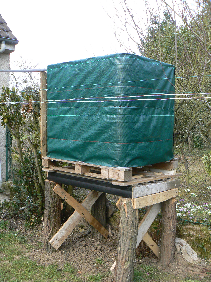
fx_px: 293
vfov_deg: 51.4
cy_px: 141
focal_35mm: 36
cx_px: 106
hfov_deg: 39.7
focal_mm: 6
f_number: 4
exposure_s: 1/80
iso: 80
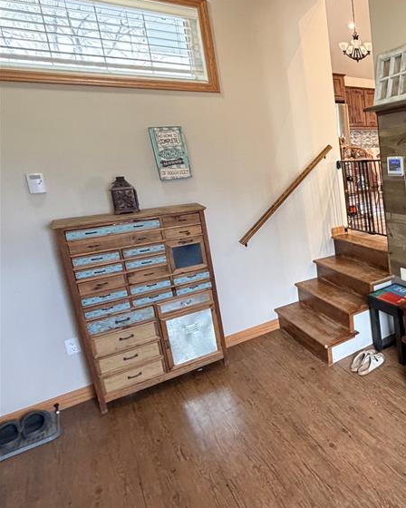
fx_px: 376
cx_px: 463
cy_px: 208
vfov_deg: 67.5
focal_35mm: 25
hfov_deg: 42.3
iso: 400
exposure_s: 1/60
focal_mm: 2.22
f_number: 2.2
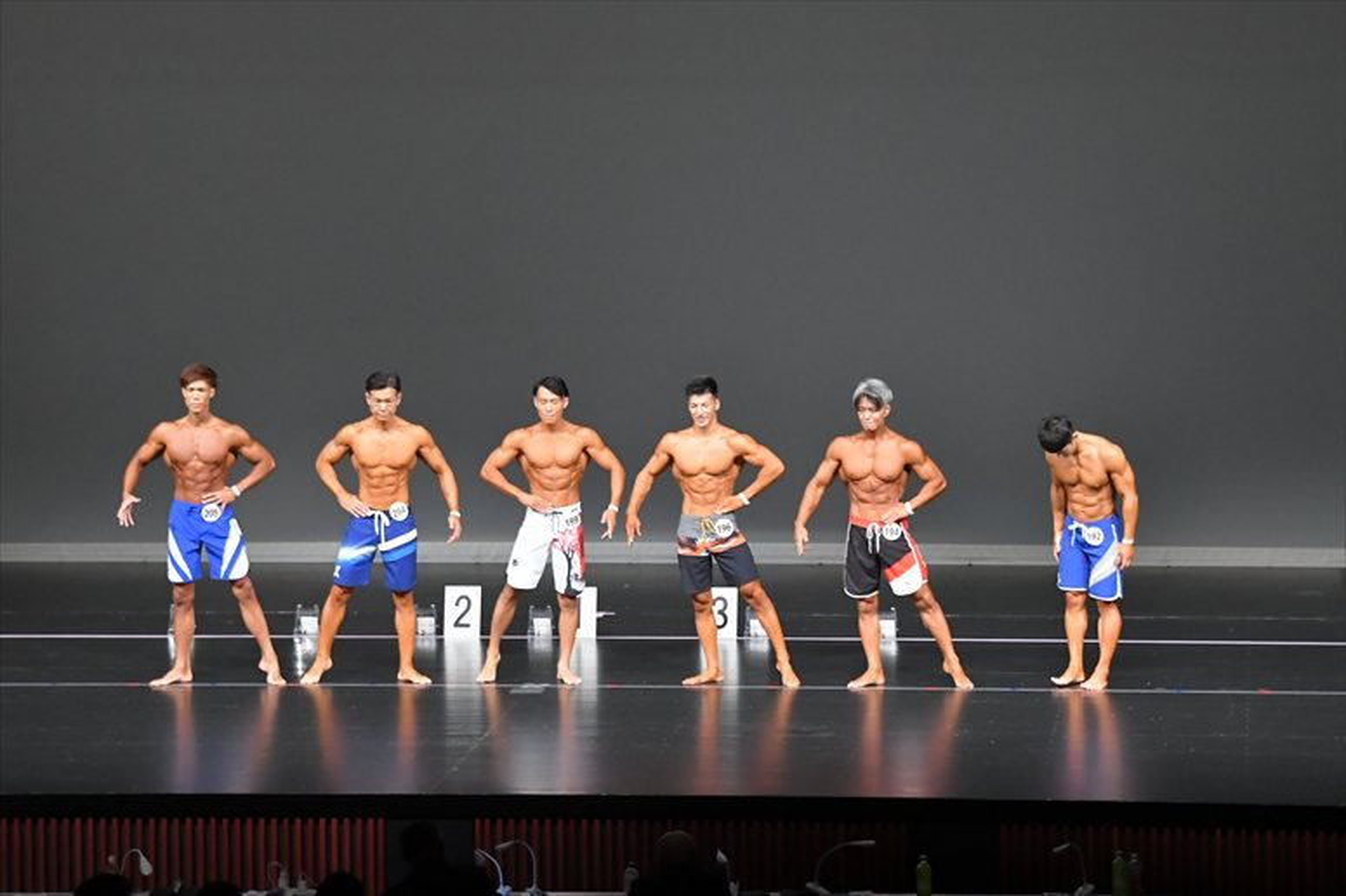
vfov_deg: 9.9
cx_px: 673
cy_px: 448
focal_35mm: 138
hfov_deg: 14.9
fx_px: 5157
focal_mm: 92
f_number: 5.6
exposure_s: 1/400
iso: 5000
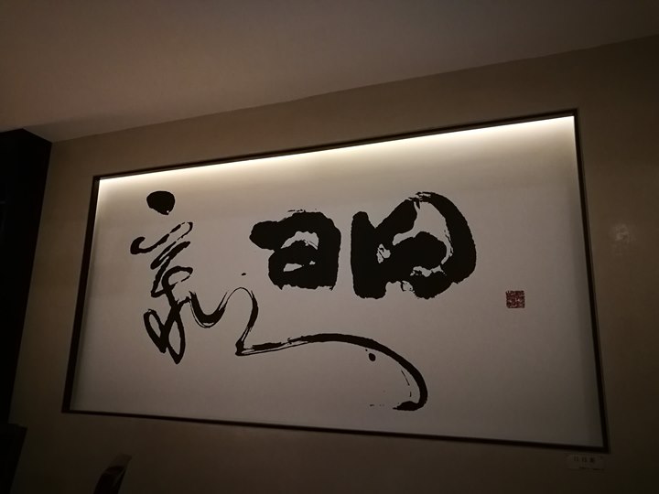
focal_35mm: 27
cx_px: 330
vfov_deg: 51.4
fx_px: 514
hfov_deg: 65.3
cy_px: 247
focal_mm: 4.5
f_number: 2.2
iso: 640
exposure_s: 1/17.1
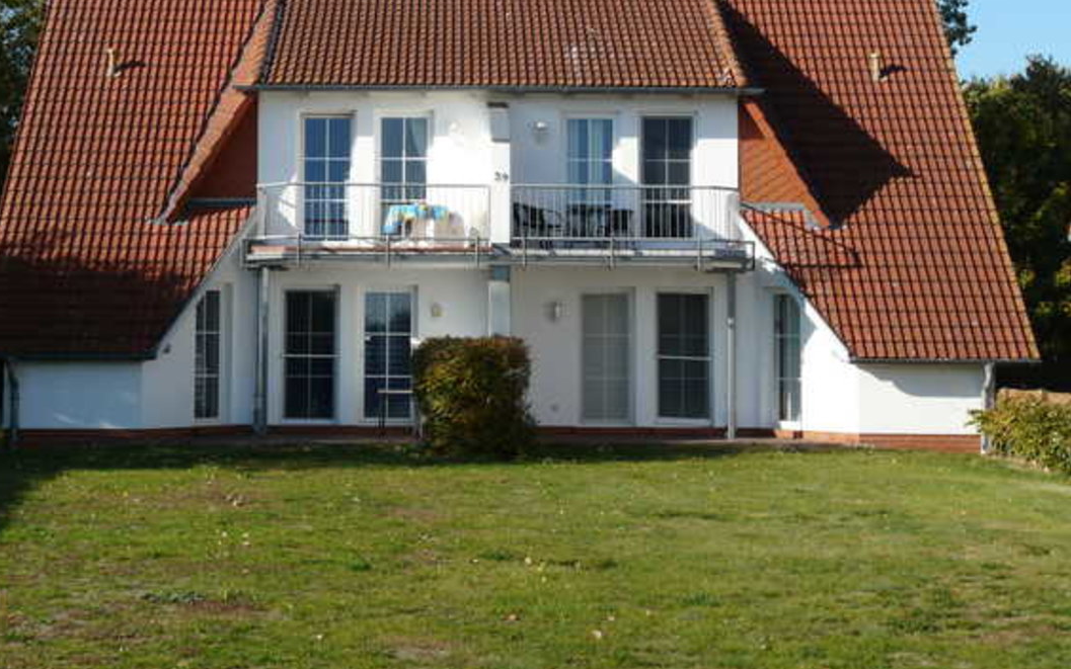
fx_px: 2073
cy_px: 241
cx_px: 464
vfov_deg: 18.3
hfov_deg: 28.9
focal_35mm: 71
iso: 100
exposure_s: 1/320
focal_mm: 9.8
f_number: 5.6
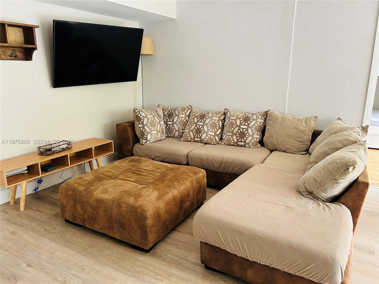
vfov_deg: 53.1
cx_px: 190
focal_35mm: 26
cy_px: 142
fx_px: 285
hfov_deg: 67.3
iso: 160
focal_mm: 5.7
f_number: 1.5
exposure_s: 1/60
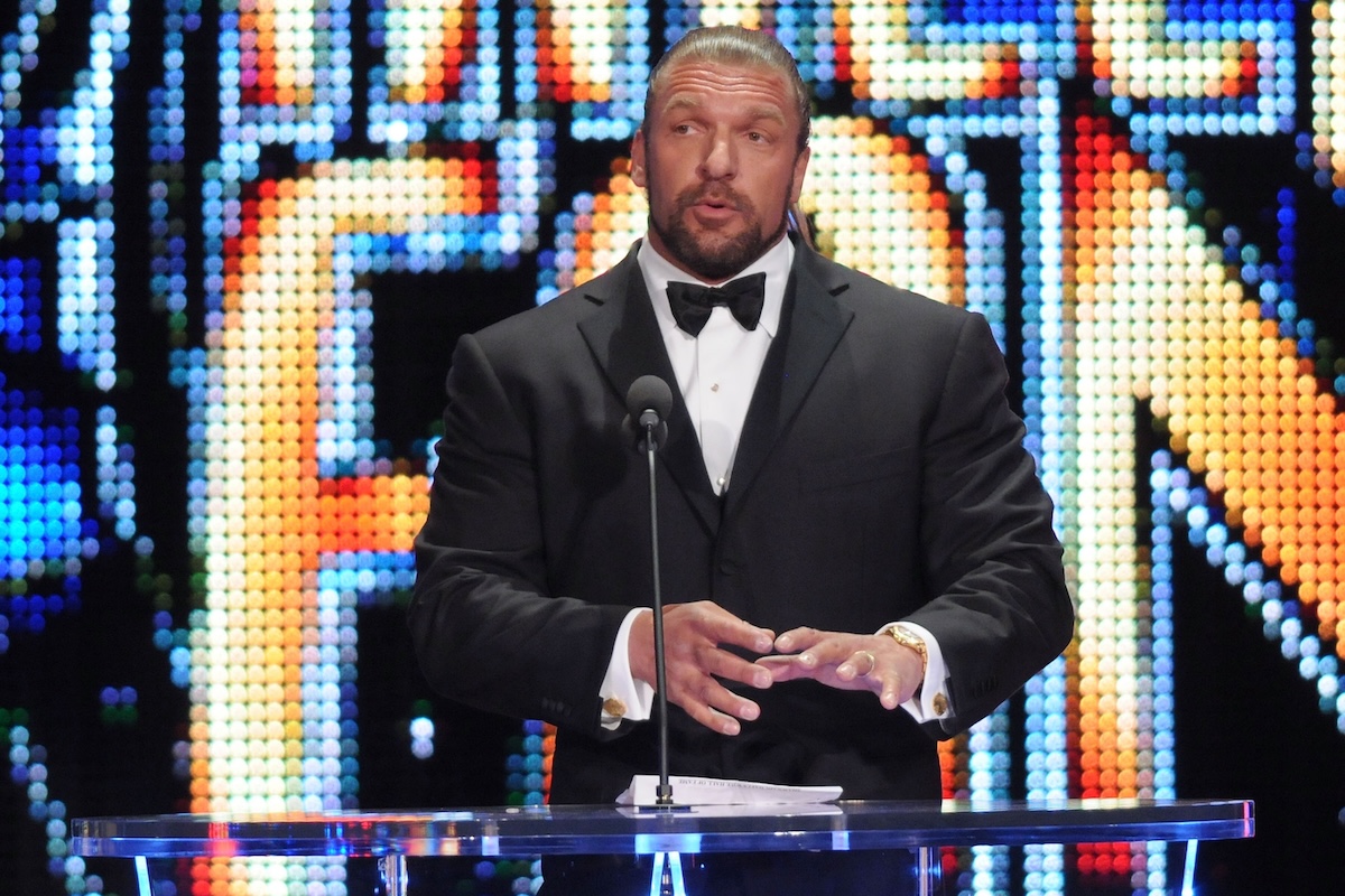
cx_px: 672
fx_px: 16811
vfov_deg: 3.1
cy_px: 448
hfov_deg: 4.6
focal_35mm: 450
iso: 1250
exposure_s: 1/320
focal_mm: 300
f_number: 3.2
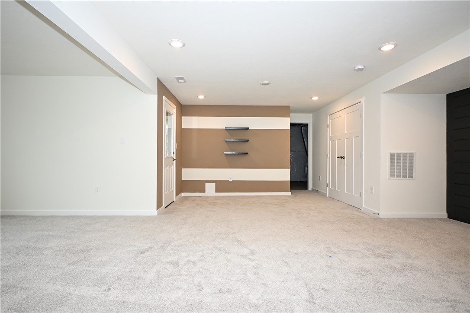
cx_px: 235
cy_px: 156
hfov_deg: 87.7
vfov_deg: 65.2
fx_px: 245
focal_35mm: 19
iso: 360
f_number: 4
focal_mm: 12.5
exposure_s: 1/60
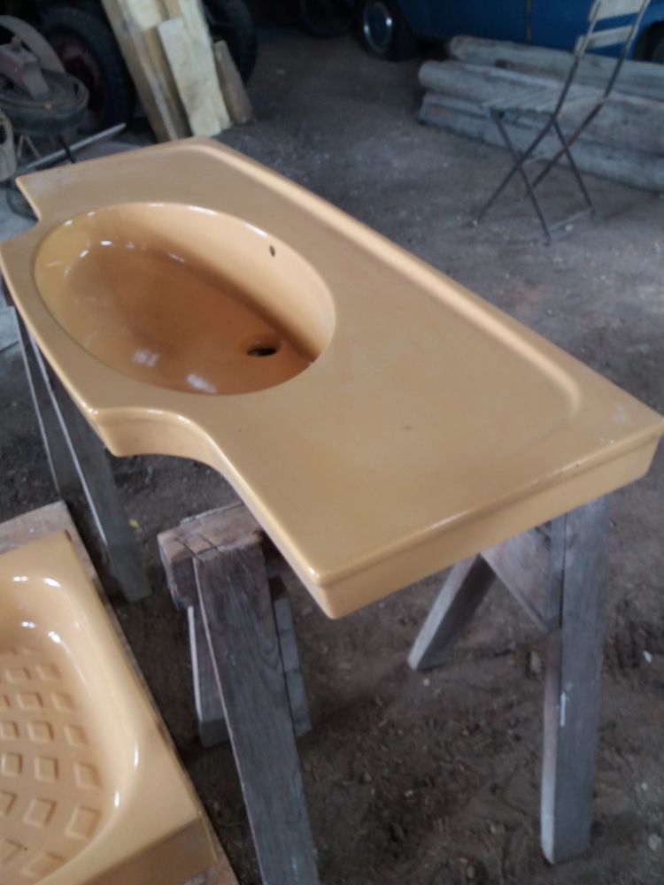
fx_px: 716
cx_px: 332
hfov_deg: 49.7
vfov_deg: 63.4
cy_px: 442
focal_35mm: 28
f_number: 1.9
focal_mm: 3.7
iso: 80
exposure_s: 1/33
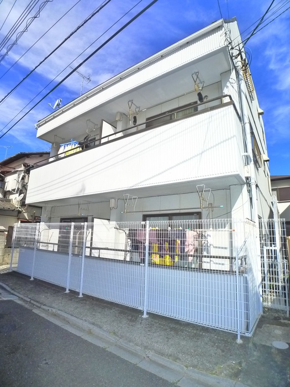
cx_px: 145
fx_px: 268
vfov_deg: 71.6
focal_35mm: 24
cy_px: 194
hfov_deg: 56.8
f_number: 4
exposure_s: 1/800
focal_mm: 5.1
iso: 400
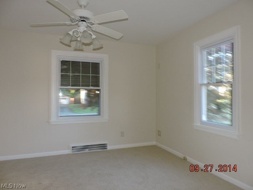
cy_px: 95
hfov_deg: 71.6
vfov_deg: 56.8
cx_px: 126
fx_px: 175
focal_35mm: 24
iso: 200
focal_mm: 4.3
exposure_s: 1/30
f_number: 3
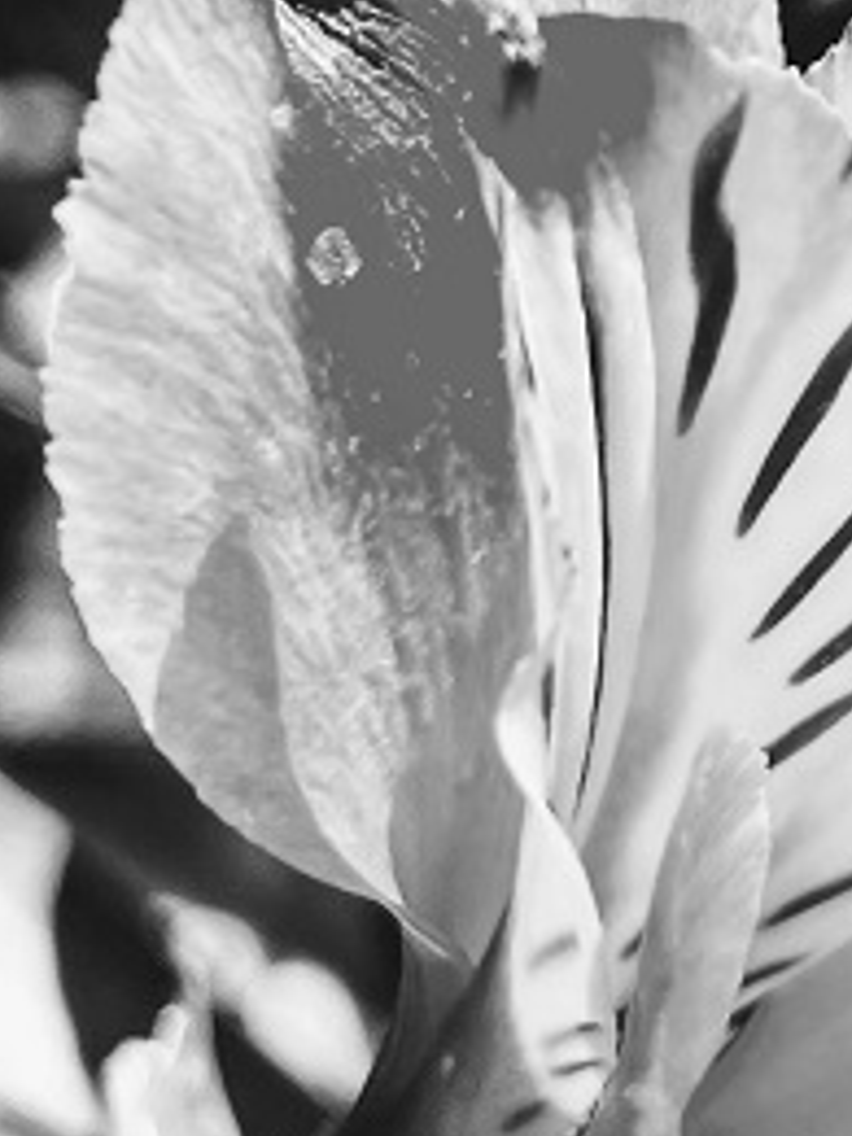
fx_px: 3938
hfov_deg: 12.2
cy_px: 114
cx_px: 817
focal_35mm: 120
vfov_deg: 16.2
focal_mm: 4.2
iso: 32
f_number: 1.6
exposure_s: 1/1366
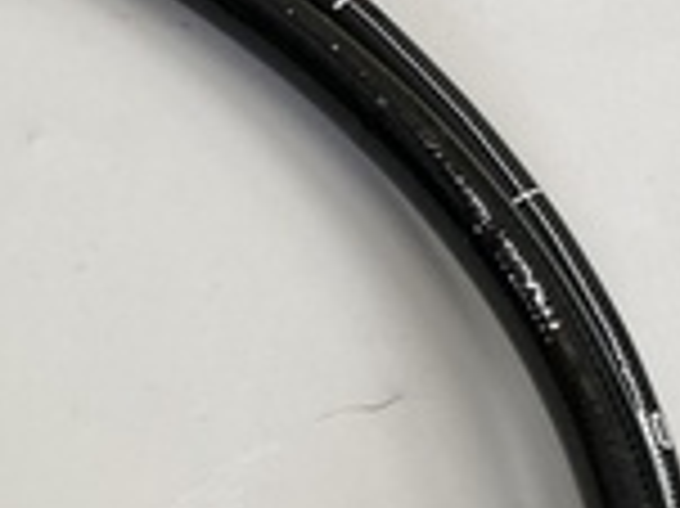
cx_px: -657
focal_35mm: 138
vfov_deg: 10.2
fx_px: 2709
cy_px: 877
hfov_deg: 12.6
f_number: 1.8
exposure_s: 1/120
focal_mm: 4.25
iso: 80
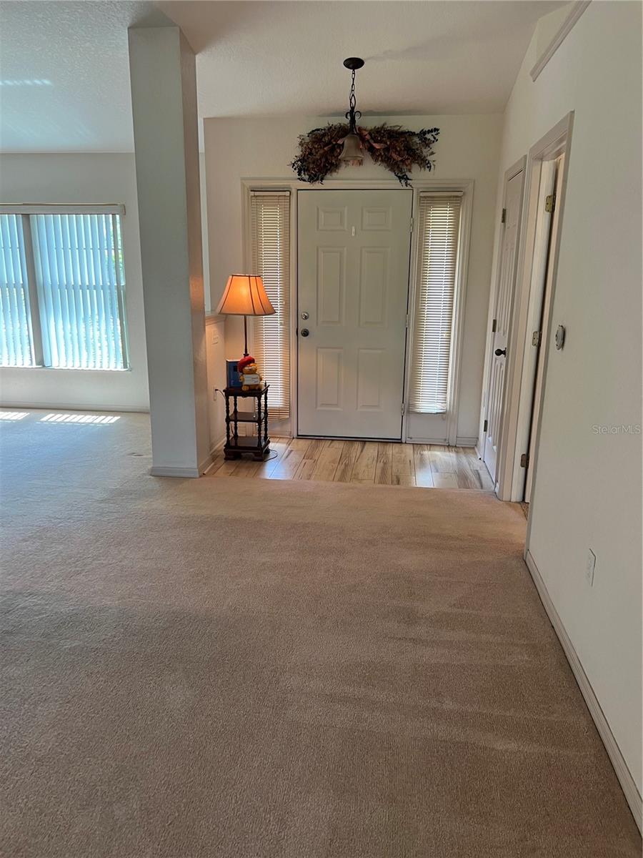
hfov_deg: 53.1
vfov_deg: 67.3
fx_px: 644
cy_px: 429
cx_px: 322
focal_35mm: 26
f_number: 1.5
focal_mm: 5.7
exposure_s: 1/60
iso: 100
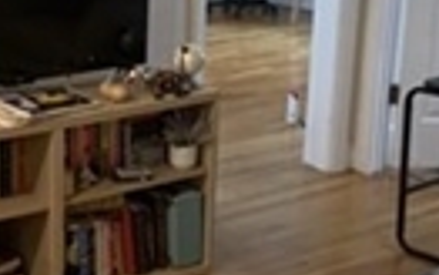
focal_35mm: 84
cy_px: 136
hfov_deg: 24.3
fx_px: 1005
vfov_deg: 15.6
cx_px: 97
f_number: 1.8
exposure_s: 1/30
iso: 320
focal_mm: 4.25
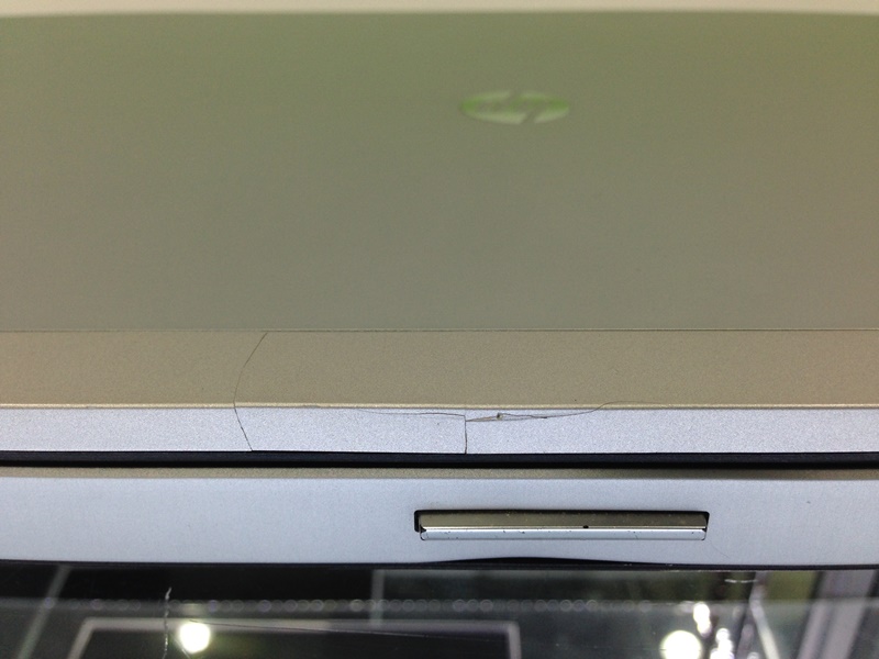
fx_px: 838
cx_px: 440
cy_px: 330
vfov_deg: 42.9
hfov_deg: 55.4
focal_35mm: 33
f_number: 2.4
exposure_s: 1/50
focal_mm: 4.12
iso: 64
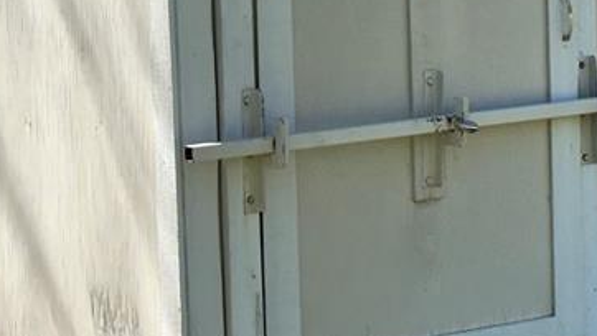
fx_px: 2344
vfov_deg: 8.2
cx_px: 533
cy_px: -21
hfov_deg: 14.4
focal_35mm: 148
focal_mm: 6.86
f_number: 1.78
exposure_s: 1/2469
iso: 64
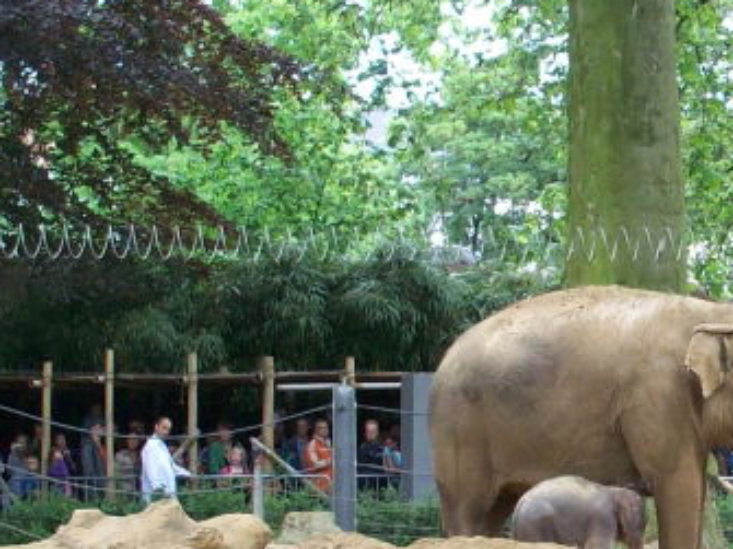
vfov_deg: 13.0
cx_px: 659
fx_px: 2392
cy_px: 512
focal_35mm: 113
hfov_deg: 17.2
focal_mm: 6.2
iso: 80
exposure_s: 1/142
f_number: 2.8
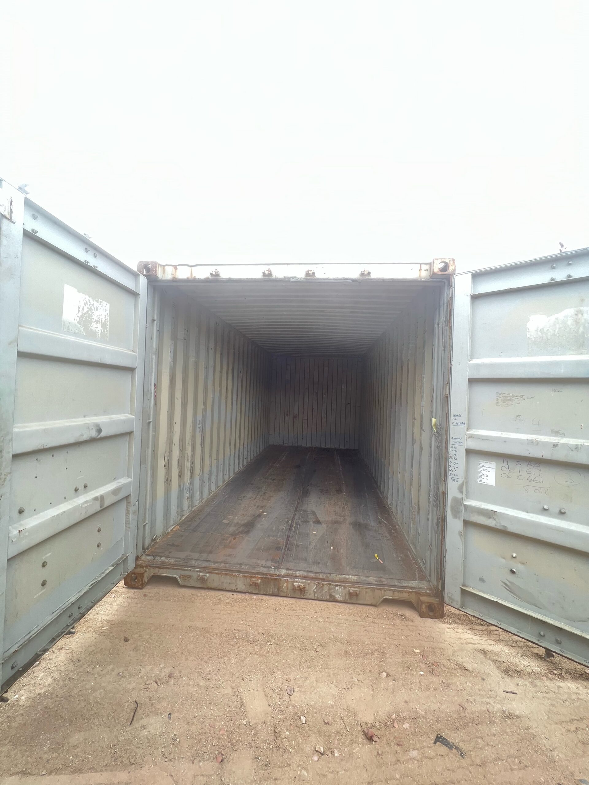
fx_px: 295
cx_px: 294
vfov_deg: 106.2
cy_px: 392
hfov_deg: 89.9
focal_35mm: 13
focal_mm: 1.57
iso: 40
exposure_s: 1/99
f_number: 1.8
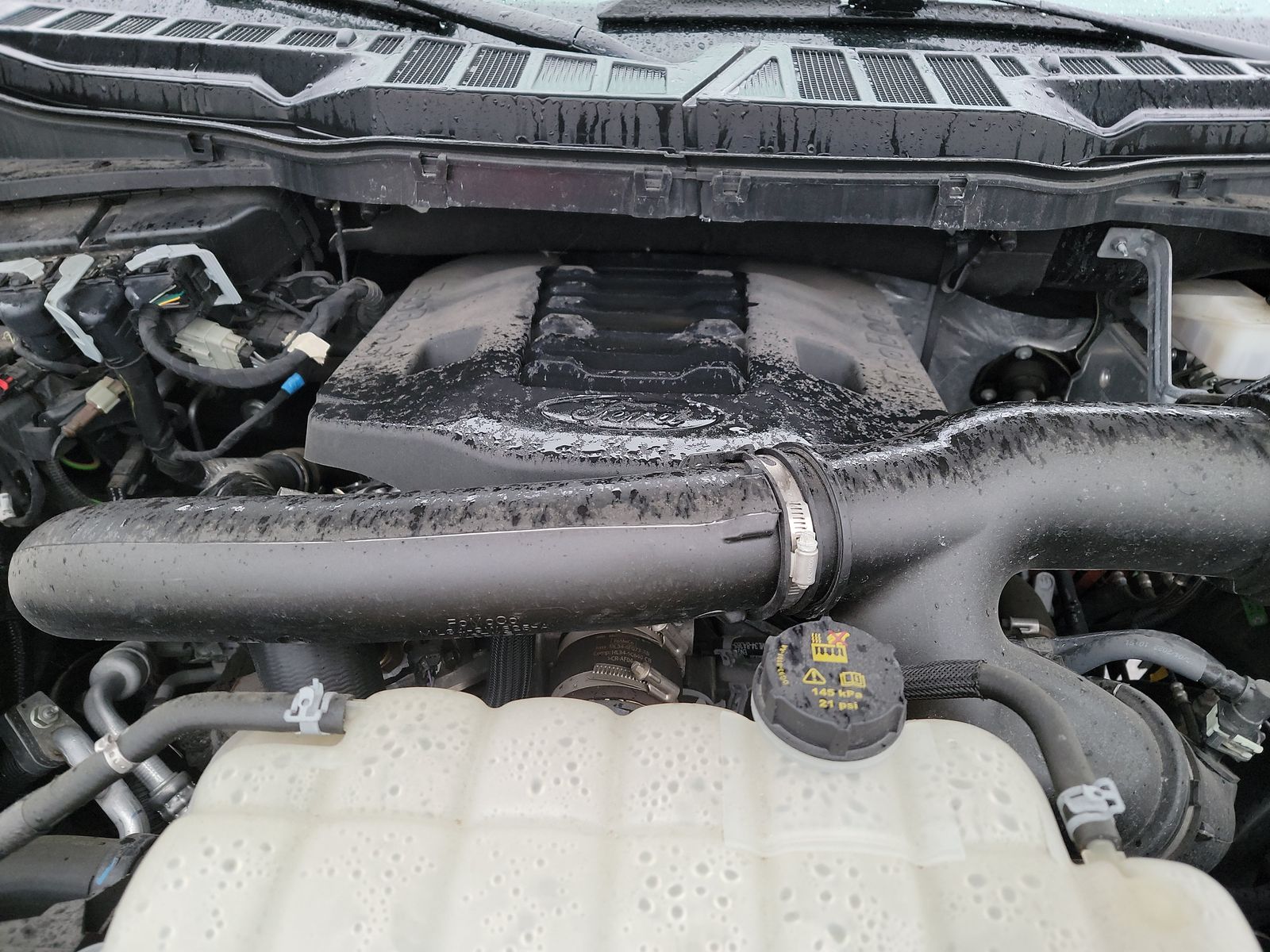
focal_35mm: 24
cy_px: 476
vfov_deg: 56.8
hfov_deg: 71.6
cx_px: 635
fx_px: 881
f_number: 1.8
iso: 425
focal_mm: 6.7
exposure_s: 1/59
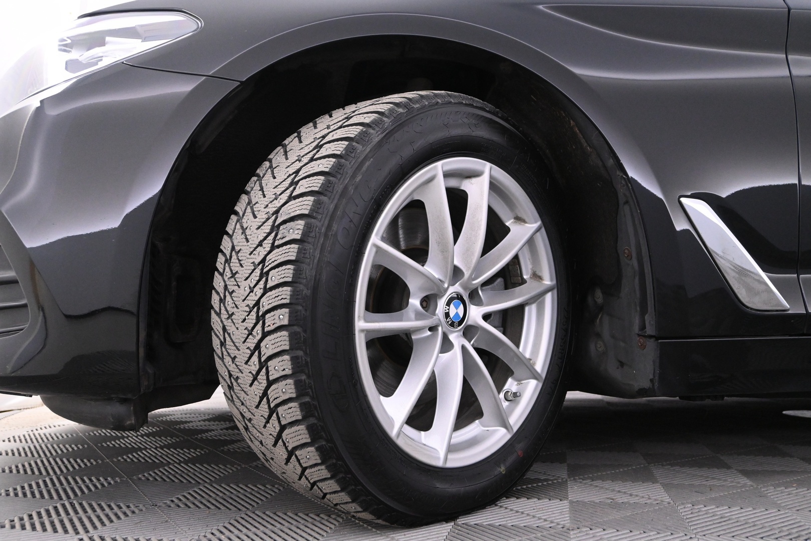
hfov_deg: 61.9
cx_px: 406
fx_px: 676
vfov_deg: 43.6
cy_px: 270
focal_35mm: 30
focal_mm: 20
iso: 3200
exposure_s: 1/80
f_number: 4.5
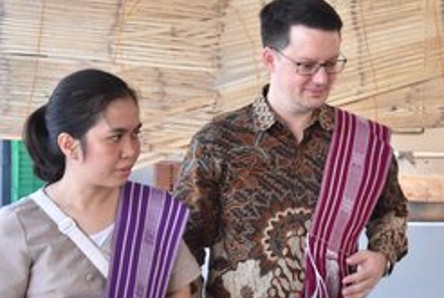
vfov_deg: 13.6
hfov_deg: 20.1
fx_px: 1248
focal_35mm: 101
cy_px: 163
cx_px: 316
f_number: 5
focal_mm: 40
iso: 2000
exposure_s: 1/800
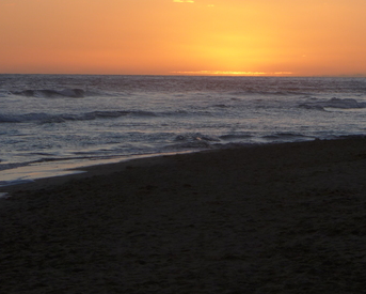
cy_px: 73
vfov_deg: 8.7
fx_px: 1919
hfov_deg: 10.9
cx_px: 240
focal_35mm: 177
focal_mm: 17.7
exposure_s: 1/640
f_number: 2.8
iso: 80
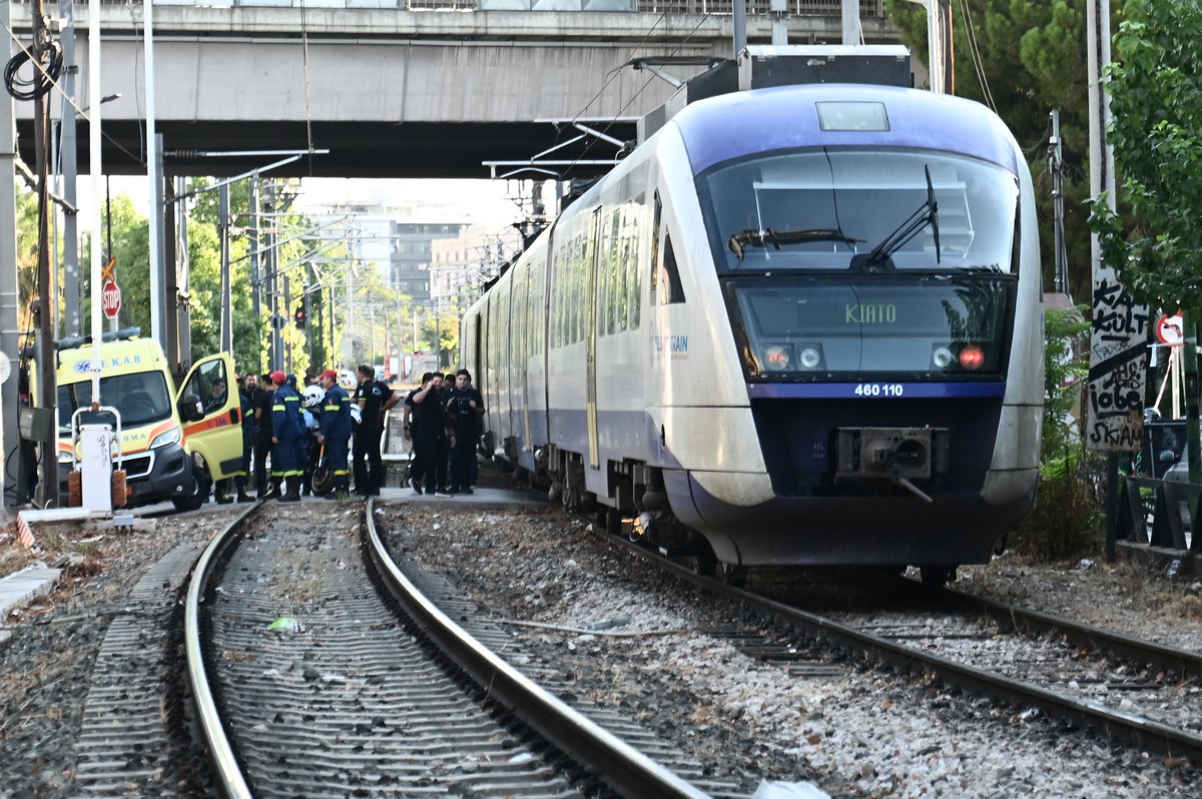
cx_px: 601
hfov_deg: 19.5
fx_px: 3503
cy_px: 400
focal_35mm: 105
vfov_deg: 13.0
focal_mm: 70
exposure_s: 1/400
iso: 250
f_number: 4
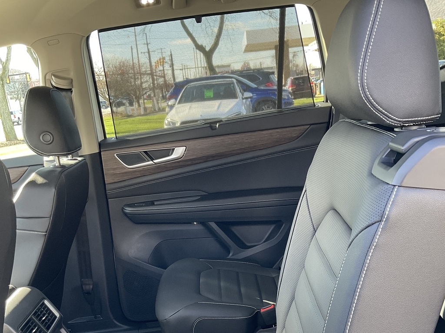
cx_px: 222
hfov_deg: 61.7
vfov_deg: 48.2
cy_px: 166
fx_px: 373
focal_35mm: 29
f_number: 1.8
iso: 64
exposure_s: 1/94
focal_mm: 3
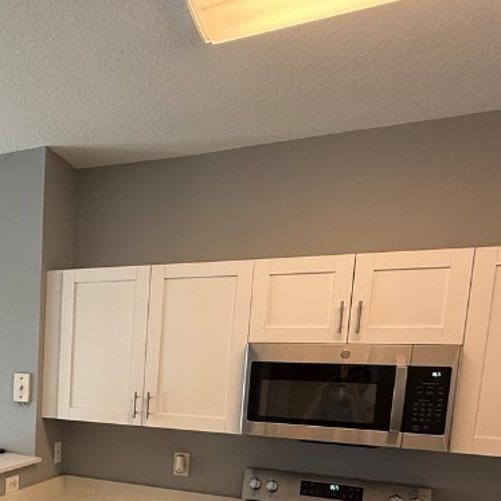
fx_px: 557
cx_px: 46
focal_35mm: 34
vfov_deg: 44.9
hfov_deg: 44.0
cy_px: 431
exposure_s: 1/60
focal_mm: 2.22
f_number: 2.2
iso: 200
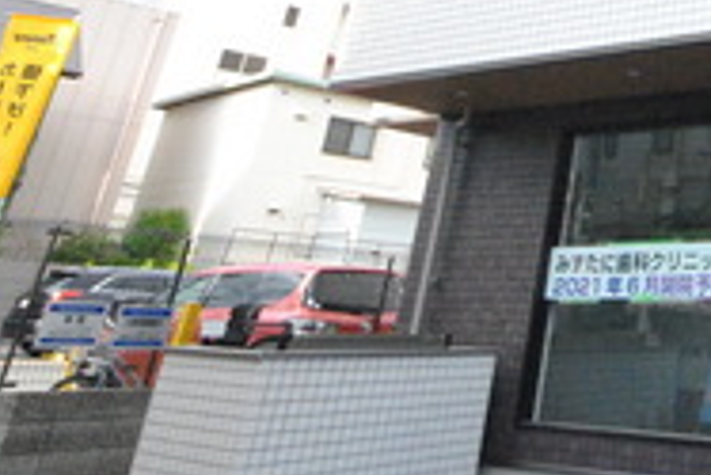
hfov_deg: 37.2
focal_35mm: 41
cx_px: 833
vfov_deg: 29.1
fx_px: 810
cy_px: -65
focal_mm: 8
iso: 1600
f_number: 10
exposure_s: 1/400
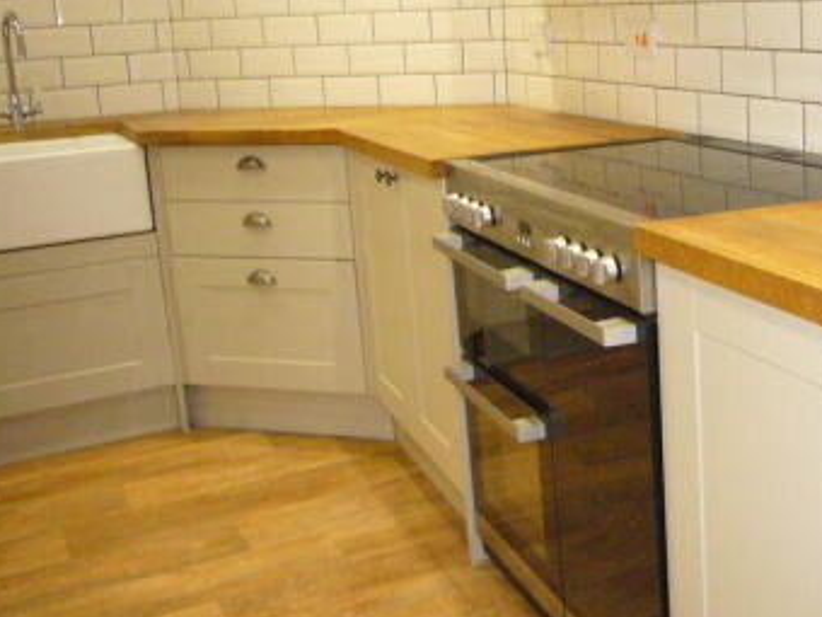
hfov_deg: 37.8
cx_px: 693
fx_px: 1140
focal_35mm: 48
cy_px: 217
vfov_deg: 30.1
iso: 400
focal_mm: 4.6
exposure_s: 1/30
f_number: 2.8
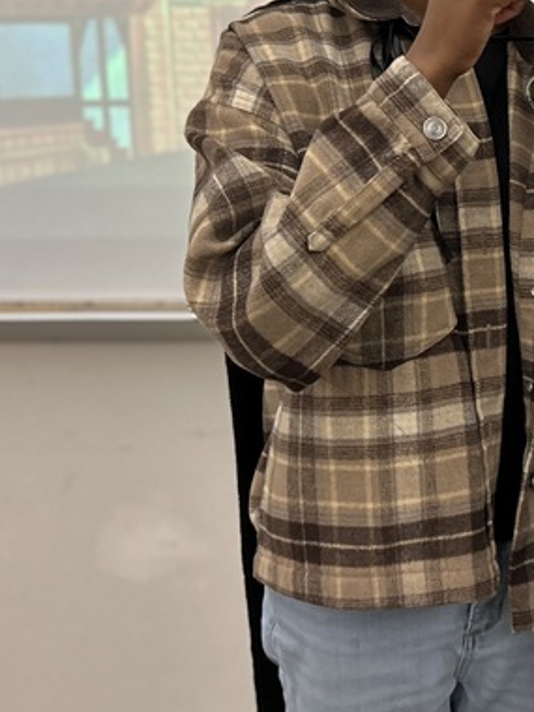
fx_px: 1440
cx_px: 541
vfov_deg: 27.1
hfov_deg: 20.3
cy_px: 124
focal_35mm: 70
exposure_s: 1/60
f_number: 1.5
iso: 250
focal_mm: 5.7
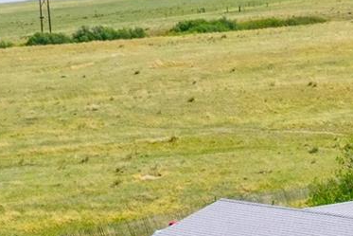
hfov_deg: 15.0
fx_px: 1177
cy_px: 209
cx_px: 623
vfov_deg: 11.4
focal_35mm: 120
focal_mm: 10.26
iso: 400
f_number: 7.1
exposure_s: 1/1250
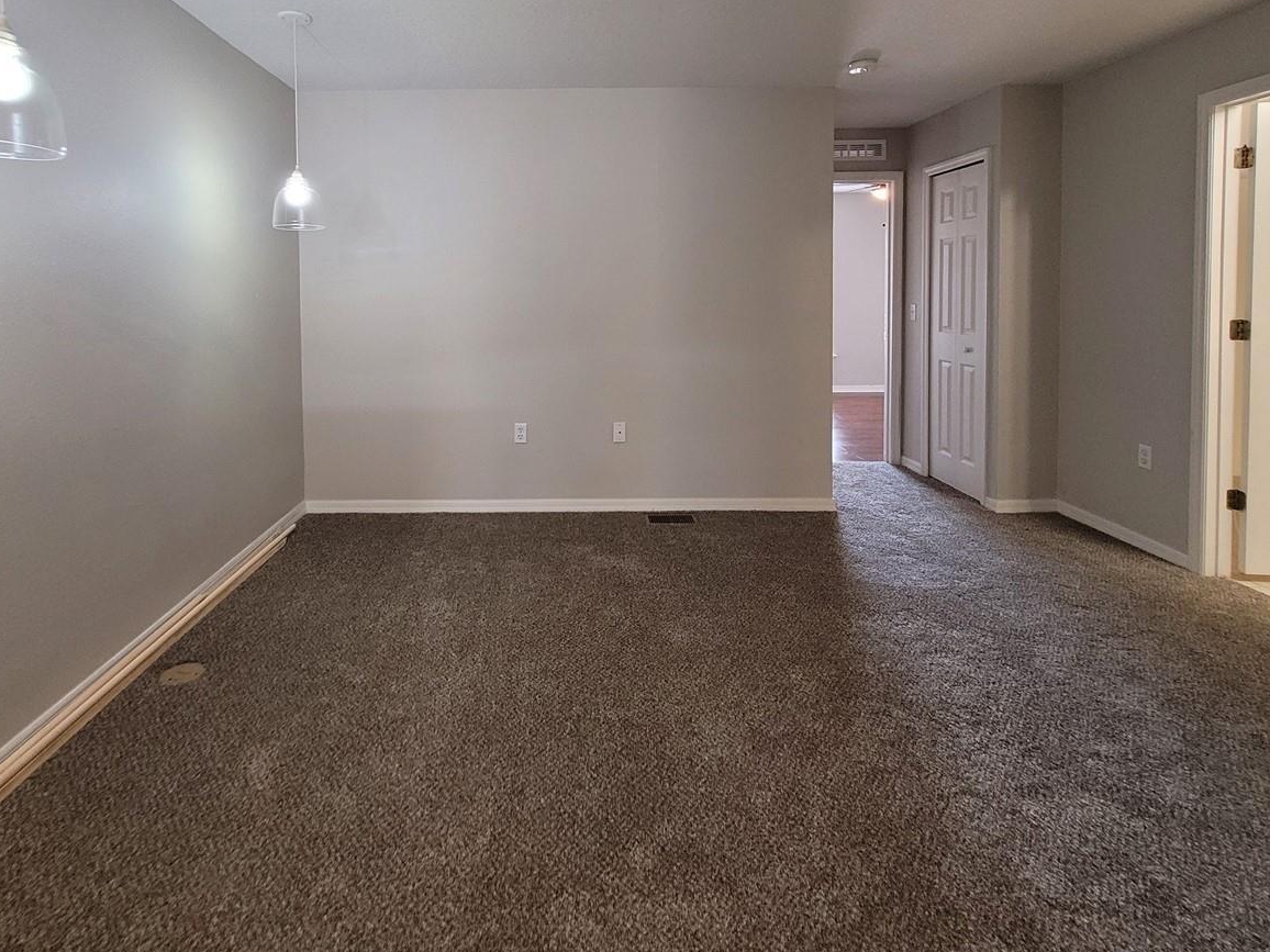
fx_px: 660
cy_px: 309
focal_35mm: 18
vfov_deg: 69.3
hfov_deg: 87.3
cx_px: 550
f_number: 2.2
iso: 320
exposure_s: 1/40
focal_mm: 1.74
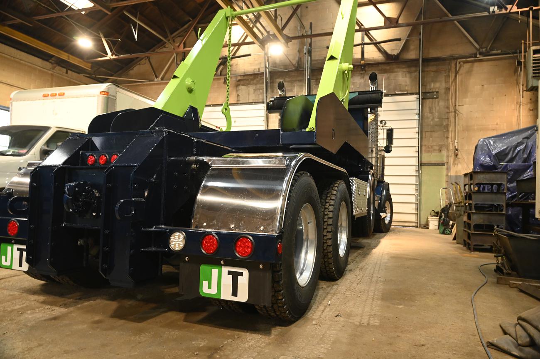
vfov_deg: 50.3
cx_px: 270
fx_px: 382
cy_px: 180
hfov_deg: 70.5
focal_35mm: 26
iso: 2500
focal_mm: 25.5
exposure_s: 1/40
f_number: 5.6
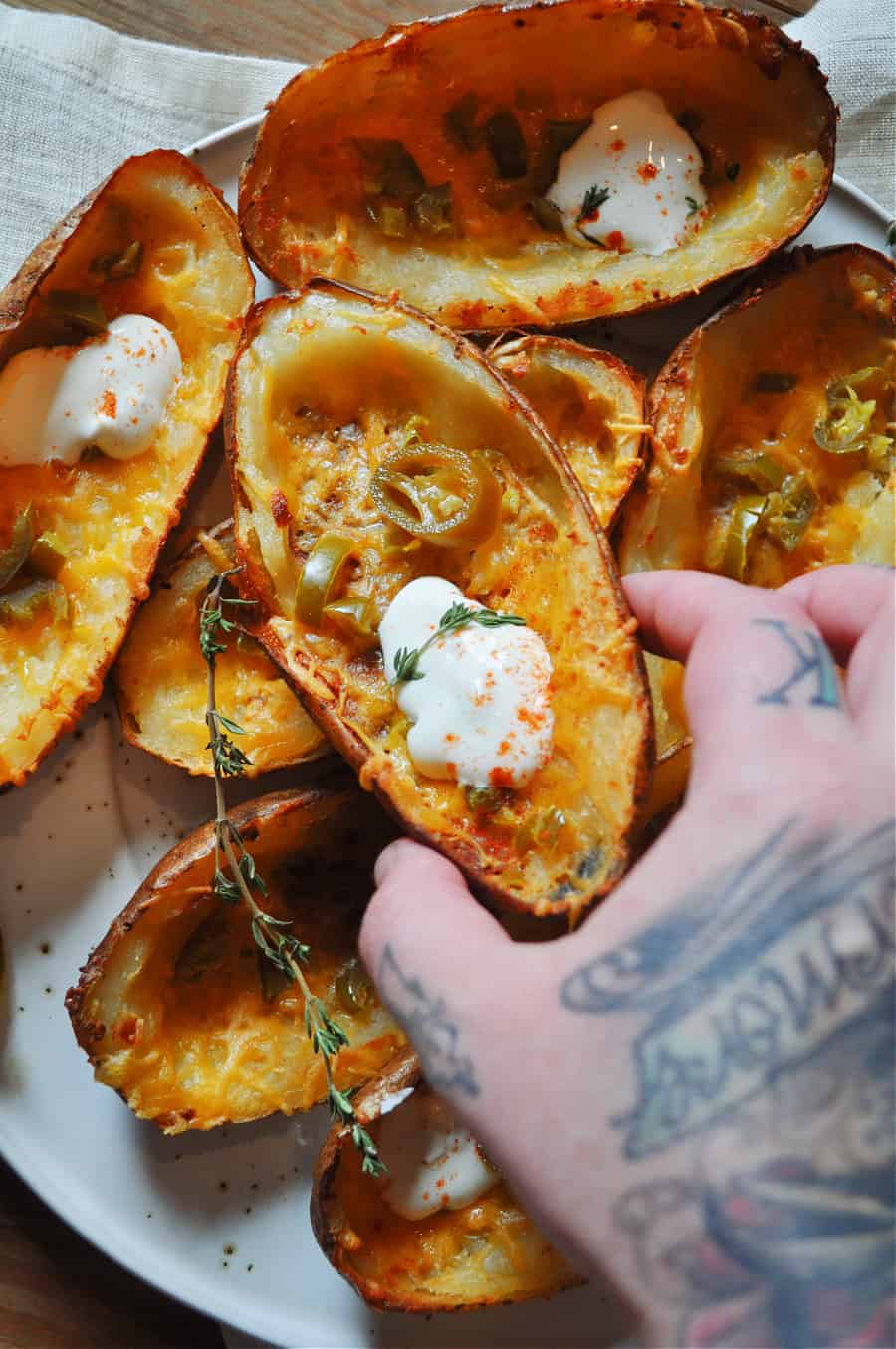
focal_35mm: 48
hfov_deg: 28.0
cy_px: 674
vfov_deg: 41.2
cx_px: 448
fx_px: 1796
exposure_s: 1/160
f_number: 4.8
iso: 400
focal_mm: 32
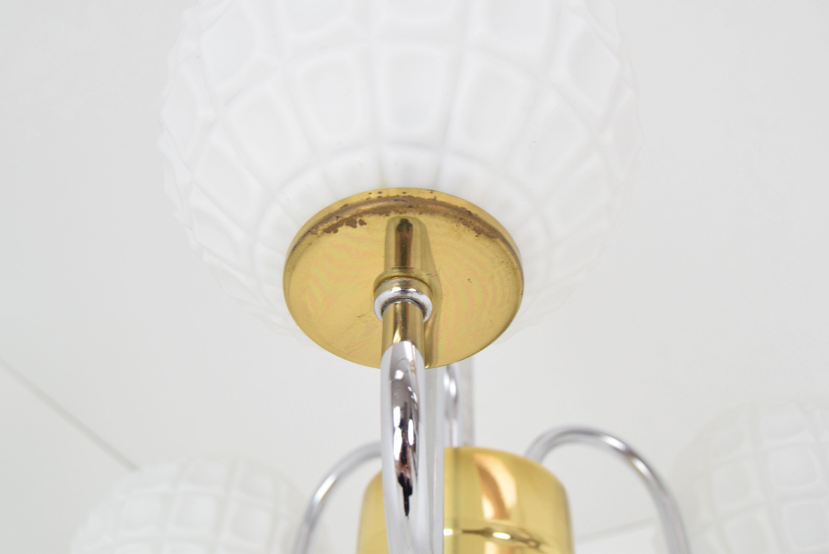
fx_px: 899
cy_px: 277
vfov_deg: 34.3
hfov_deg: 49.5
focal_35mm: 39
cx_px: 414
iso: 1600
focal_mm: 26
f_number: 6.3
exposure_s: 1/160
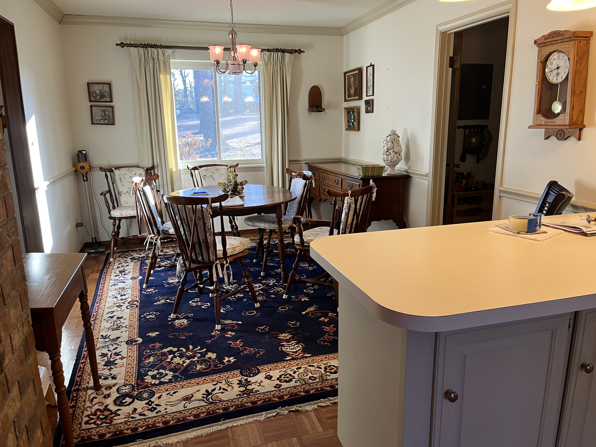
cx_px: 298
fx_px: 448
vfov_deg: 53.1
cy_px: 224
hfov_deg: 67.3
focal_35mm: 26
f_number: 1.6
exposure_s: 1/60
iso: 80
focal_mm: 5.1
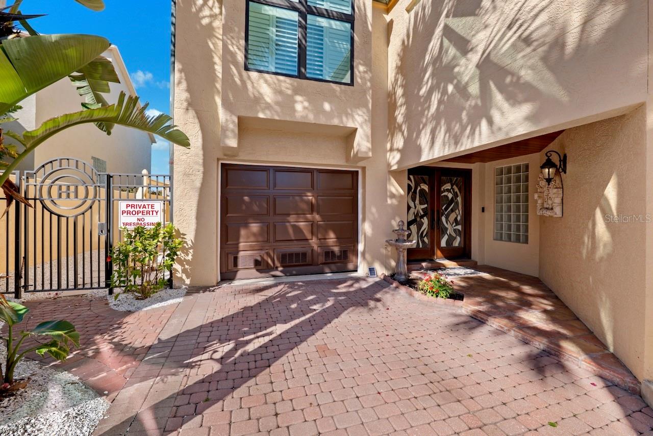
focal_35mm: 14
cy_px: 218
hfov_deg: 104.2
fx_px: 254
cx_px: 326
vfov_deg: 81.2
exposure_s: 1/60
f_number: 8
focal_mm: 14
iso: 100
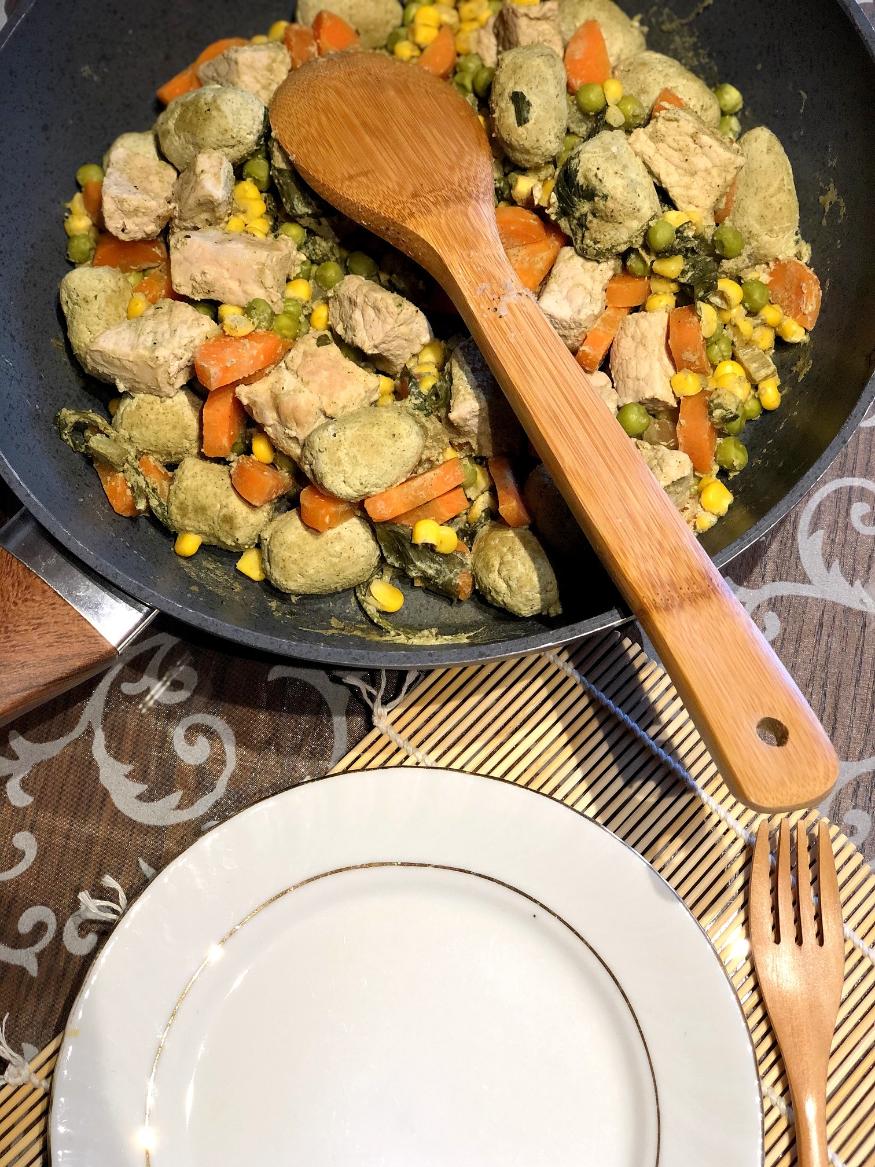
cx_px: 438
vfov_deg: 36.8
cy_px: 584
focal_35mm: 52
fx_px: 1753
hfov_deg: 28.0
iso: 64
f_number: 2.4
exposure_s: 1/50
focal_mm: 6
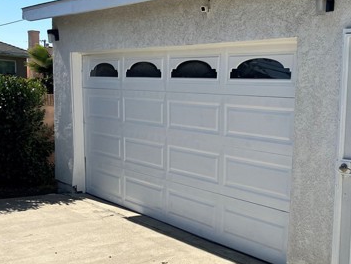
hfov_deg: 35.4
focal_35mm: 51
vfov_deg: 28.5
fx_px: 518
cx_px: 310
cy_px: 169
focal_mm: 3.99
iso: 32
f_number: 1.8
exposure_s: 1/2558
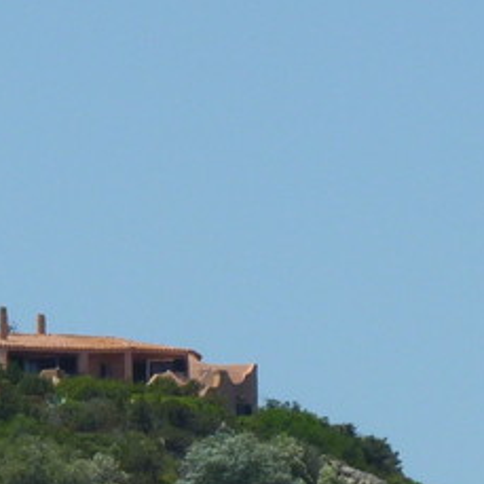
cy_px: 962
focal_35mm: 805
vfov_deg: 2.2
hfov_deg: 2.2
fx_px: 12734
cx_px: -11
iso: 80
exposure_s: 1/500
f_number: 5.6
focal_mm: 29
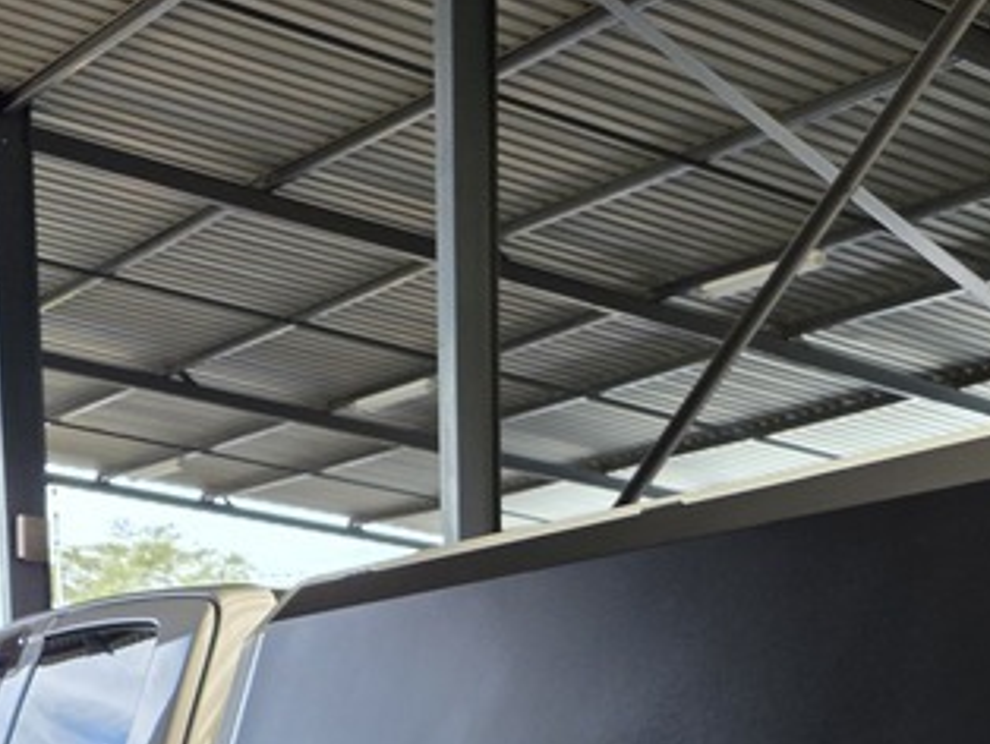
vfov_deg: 17.4
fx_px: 2147
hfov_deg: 25.2
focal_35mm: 75
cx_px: 883
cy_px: 1173
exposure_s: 1/359
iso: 40
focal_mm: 6.25
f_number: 1.7
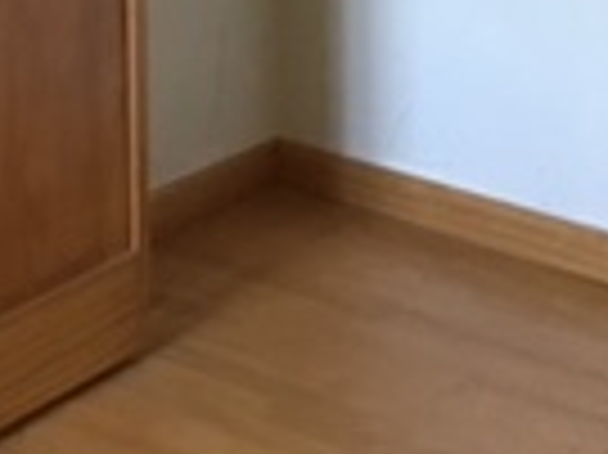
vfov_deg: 9.5
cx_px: 423
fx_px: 2580
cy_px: -409
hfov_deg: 13.4
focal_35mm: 147
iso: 100
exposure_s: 1/30
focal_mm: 3.3
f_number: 2.4
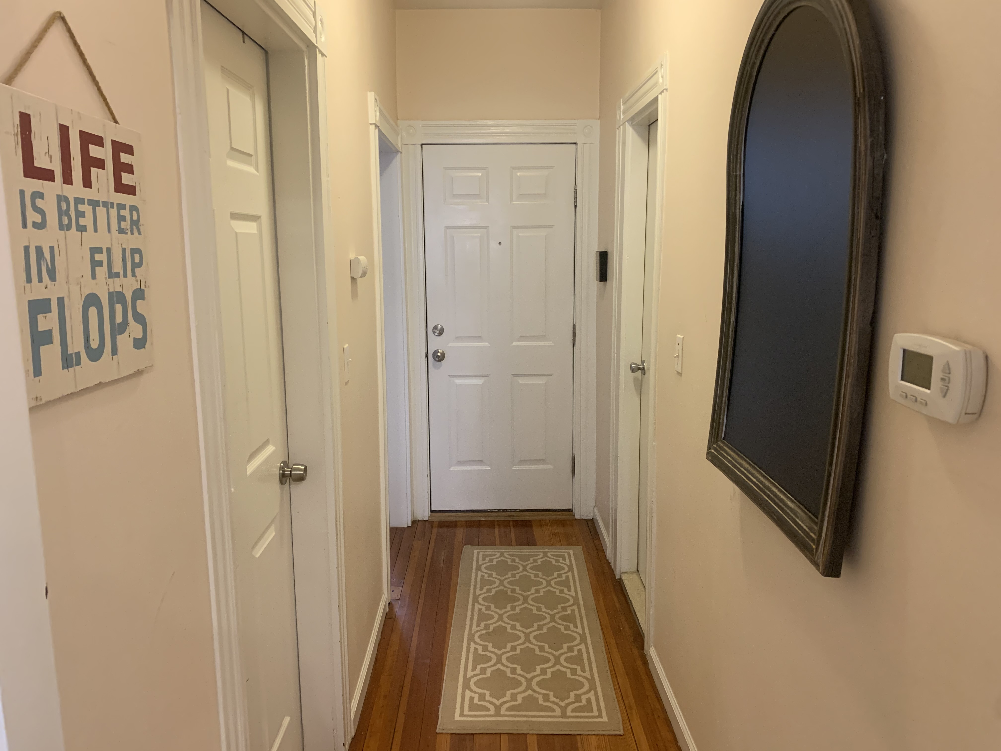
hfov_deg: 67.3
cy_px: 376
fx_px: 752
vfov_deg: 53.1
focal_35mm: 26
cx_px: 500
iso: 250
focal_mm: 4.25
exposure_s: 1/60
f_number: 1.8
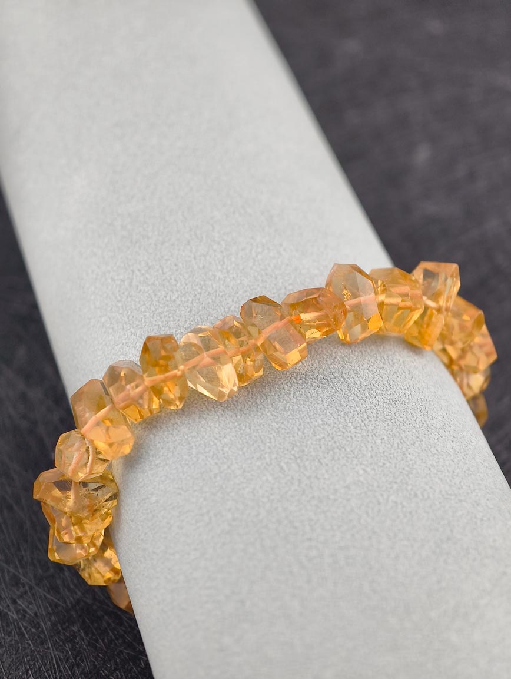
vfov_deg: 23.0
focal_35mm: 85
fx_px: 1669
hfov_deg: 17.4
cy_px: 340
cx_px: 256
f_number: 2.67
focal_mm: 22.48
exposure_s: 1/160
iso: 125
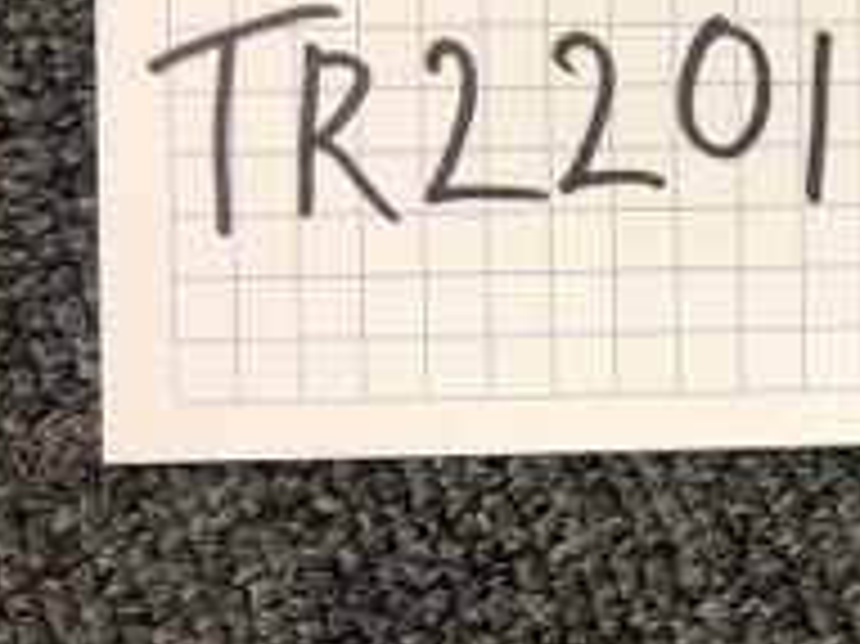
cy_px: 126
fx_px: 2185
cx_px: 1216
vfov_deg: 16.6
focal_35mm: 88
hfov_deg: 19.8
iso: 40
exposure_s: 1/17
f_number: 1.8
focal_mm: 4
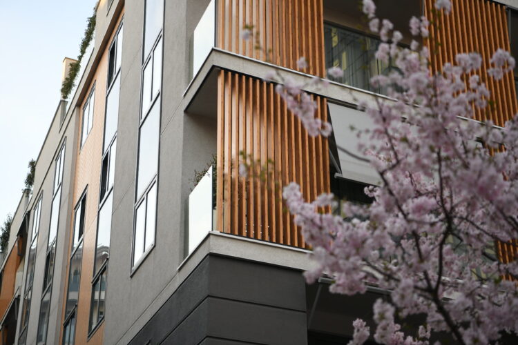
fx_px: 1007
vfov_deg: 19.5
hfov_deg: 28.8
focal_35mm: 70
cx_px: 259
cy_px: 172
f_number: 3.2
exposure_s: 1/1250
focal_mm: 70
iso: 640
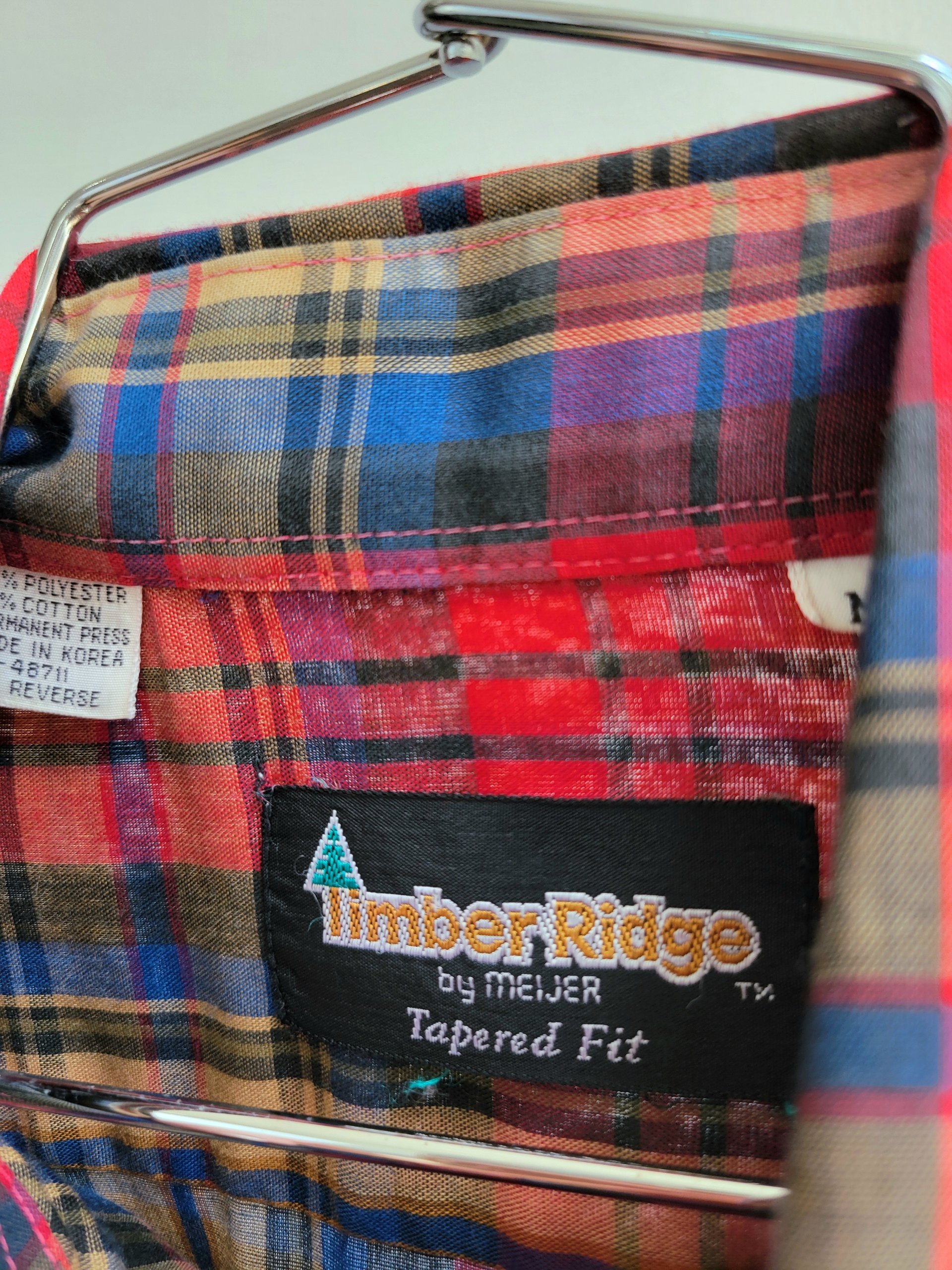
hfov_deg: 53.1
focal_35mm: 26
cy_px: 635
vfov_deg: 67.3
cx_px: 476
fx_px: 953
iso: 50
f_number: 1.8
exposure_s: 1/120
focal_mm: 5.4
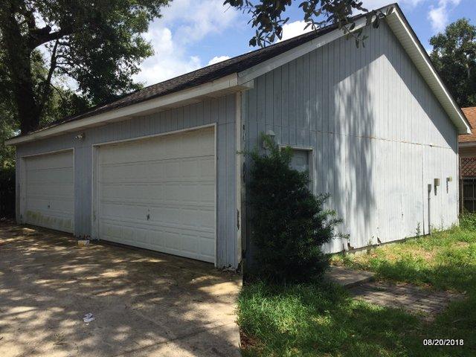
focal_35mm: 29
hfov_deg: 61.7
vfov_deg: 48.2
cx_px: 238
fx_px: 399
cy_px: 178
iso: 32
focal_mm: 4.15
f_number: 2.2
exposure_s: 1/1647
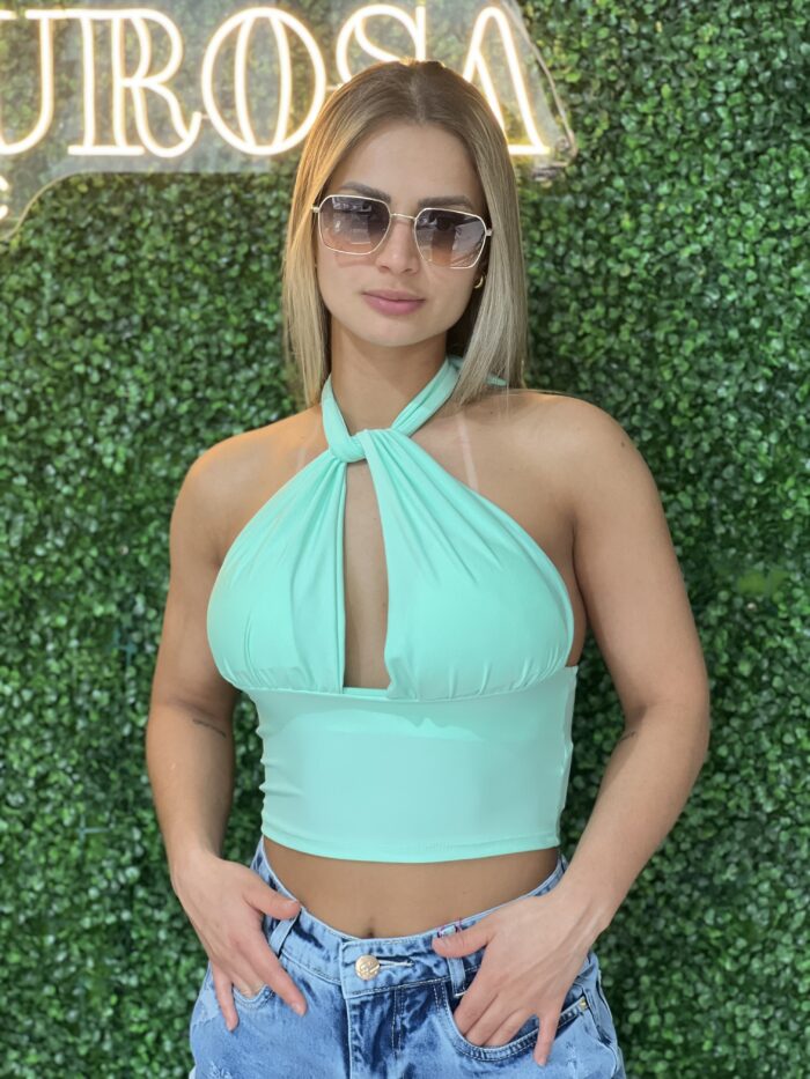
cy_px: 540
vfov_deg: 25.3
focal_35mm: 77
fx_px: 2402
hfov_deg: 19.1
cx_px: 405
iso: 200
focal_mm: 9
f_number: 2.8
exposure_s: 1/120
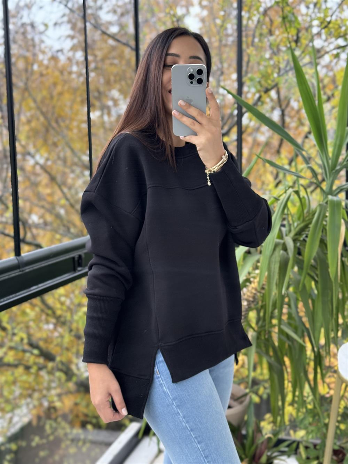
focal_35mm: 48
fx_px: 643
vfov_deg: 39.7
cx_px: 174
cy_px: 232
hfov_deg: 30.3
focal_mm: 6.76
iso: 160
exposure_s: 1/50
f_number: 1.78
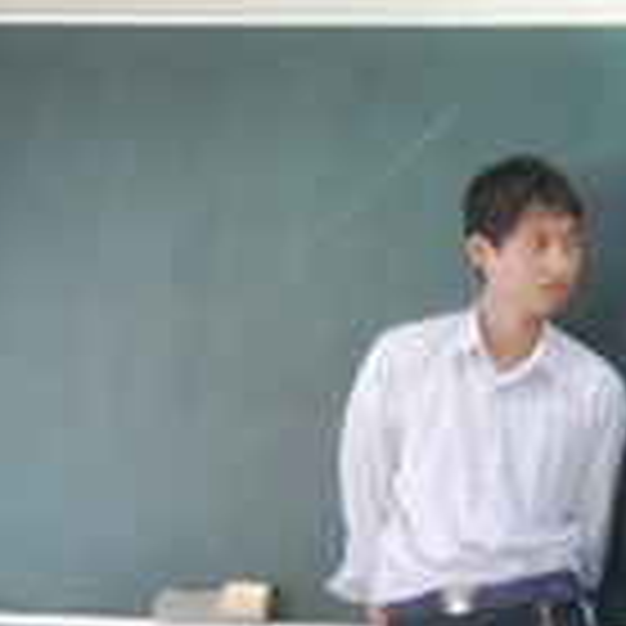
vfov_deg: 8.1
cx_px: 423
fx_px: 4440
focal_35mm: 217
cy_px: 464
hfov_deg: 8.1
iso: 400
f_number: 4.6
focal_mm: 13.6
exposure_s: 1/50
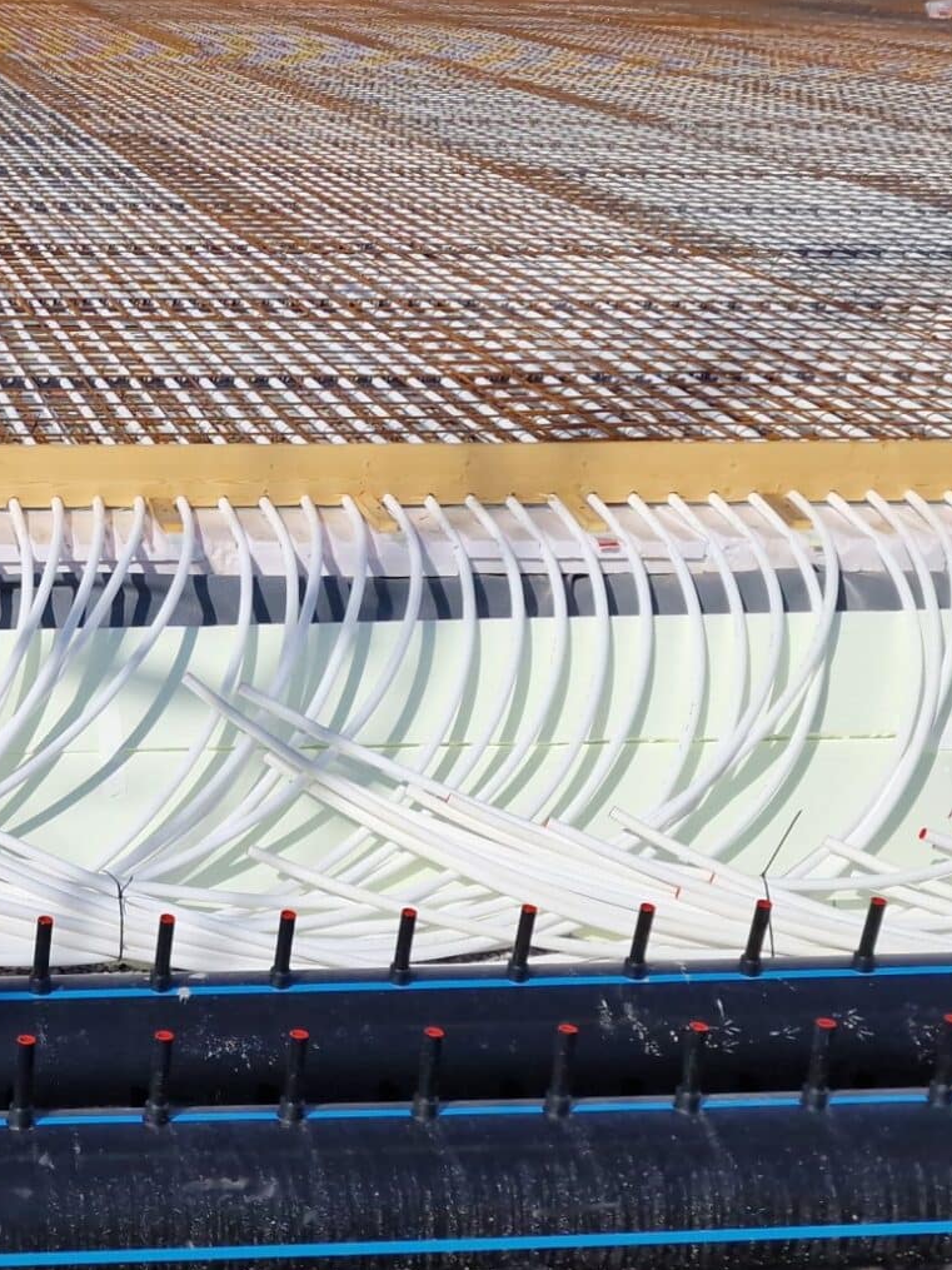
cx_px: -31
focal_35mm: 58
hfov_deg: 24.0
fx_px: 2127
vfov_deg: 33.2
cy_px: 654
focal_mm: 6.4
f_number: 1.8
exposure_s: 1/2544
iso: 50
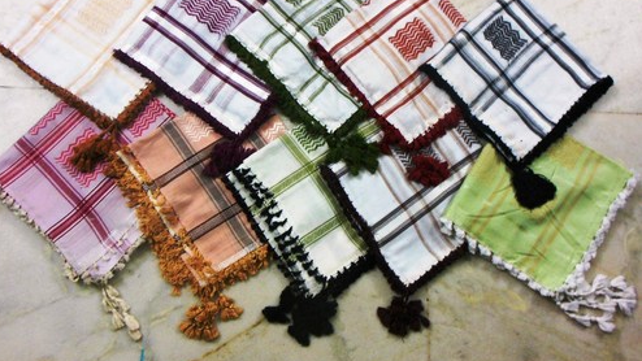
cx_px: 318
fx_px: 545
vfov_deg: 36.5
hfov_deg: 61.0
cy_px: 141
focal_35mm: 32
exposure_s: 1/8
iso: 500
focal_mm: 5.2
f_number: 3.3
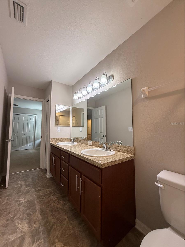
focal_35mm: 14
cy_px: 124
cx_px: 92
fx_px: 100
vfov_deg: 102.1
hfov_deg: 85.7
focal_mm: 2.22
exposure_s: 1/120
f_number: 2.2
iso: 160
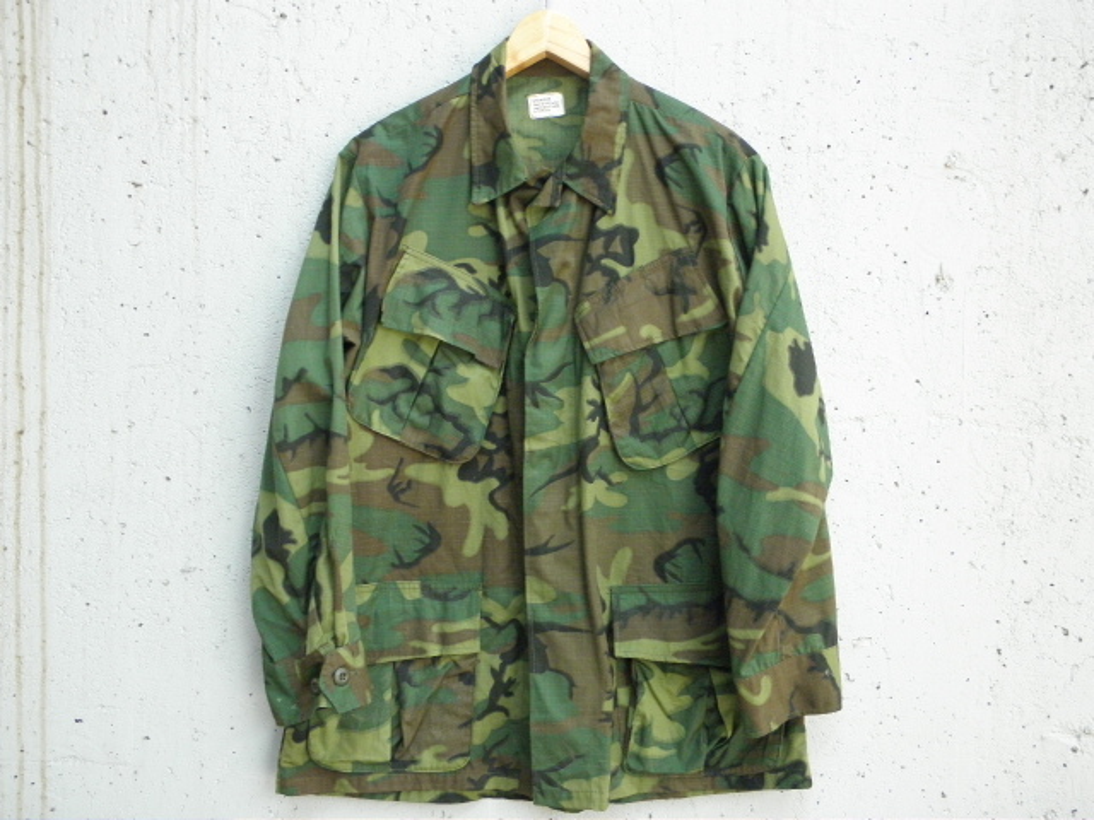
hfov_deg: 51.4
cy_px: 410
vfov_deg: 39.7
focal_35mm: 36
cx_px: 547
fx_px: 1138
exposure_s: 1/160
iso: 400
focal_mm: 6.4
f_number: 3.7
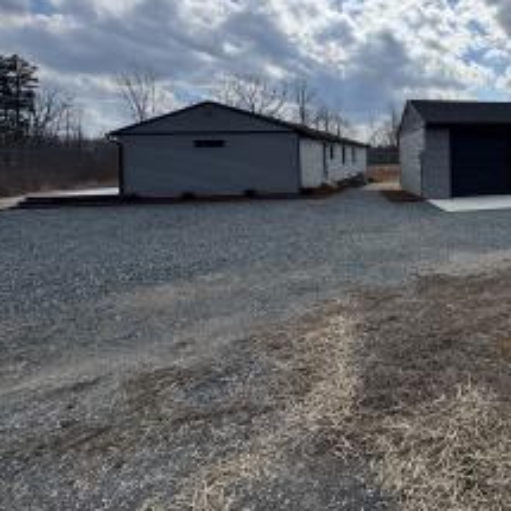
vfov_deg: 65.1
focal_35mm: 23
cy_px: 162
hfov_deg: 57.8
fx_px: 384
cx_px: 459
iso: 50
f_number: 2.2
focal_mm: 2.22
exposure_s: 1/3717
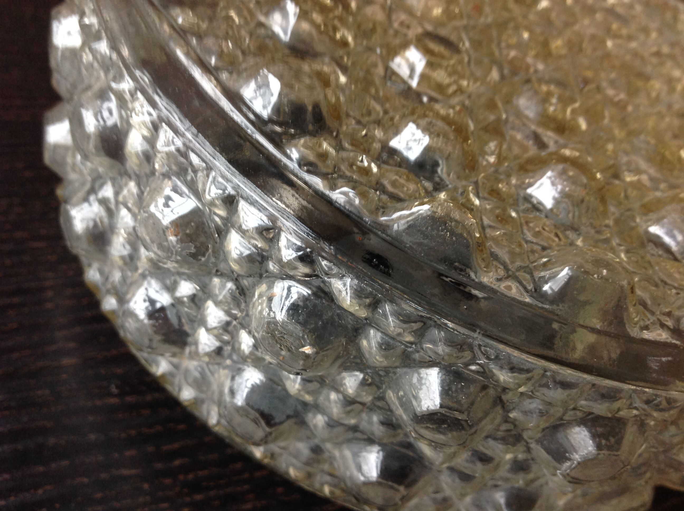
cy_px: 256
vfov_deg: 40.6
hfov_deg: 52.7
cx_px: 342
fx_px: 691
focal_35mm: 35
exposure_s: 1/17
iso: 100
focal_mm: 4.28
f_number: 2.4
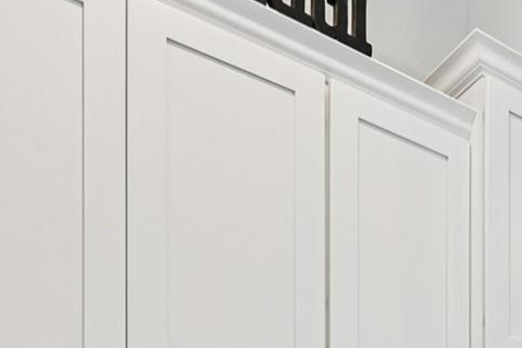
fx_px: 681
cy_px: 527
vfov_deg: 23.0
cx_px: 626
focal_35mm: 47
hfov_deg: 33.9
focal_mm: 14
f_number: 8
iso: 400
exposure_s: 1/40
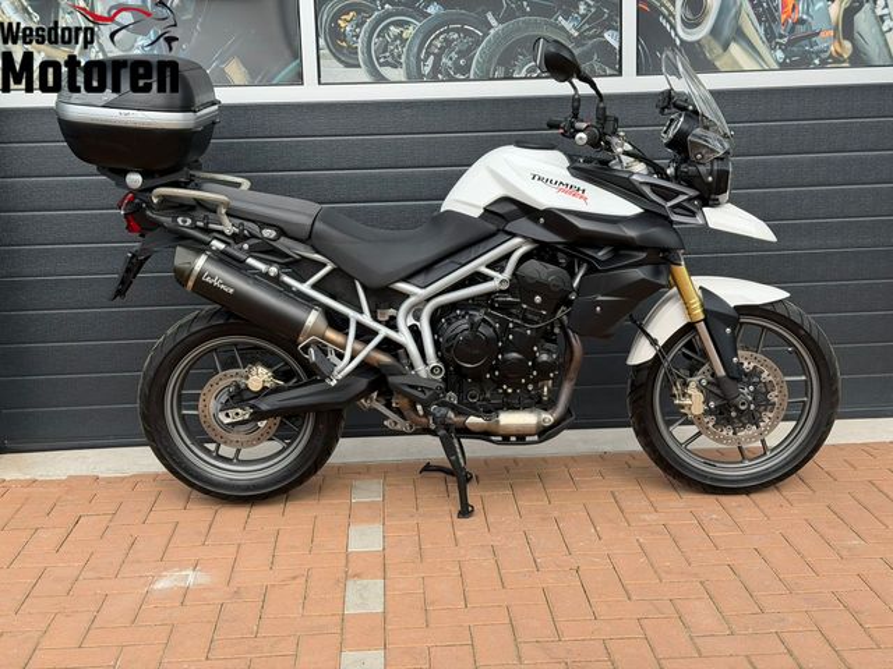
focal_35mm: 48
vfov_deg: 30.3
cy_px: 334
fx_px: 1238
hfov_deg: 39.7
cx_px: 446
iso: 100
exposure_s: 1/1883
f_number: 1.78
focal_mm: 6.76
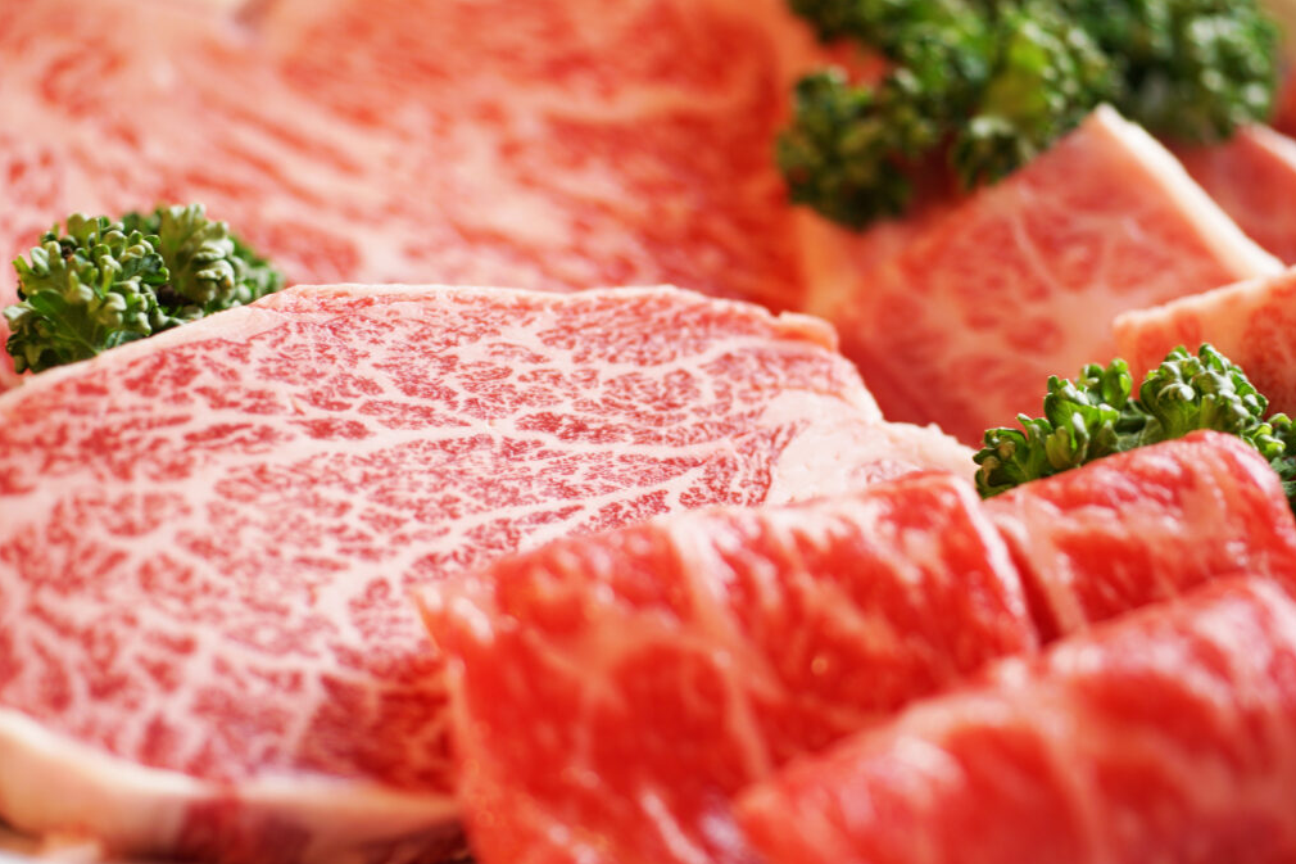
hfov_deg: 26.7
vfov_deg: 17.9
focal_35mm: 76
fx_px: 2735
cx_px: 656
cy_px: 436
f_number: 2.8
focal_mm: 50
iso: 200
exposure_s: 1/80
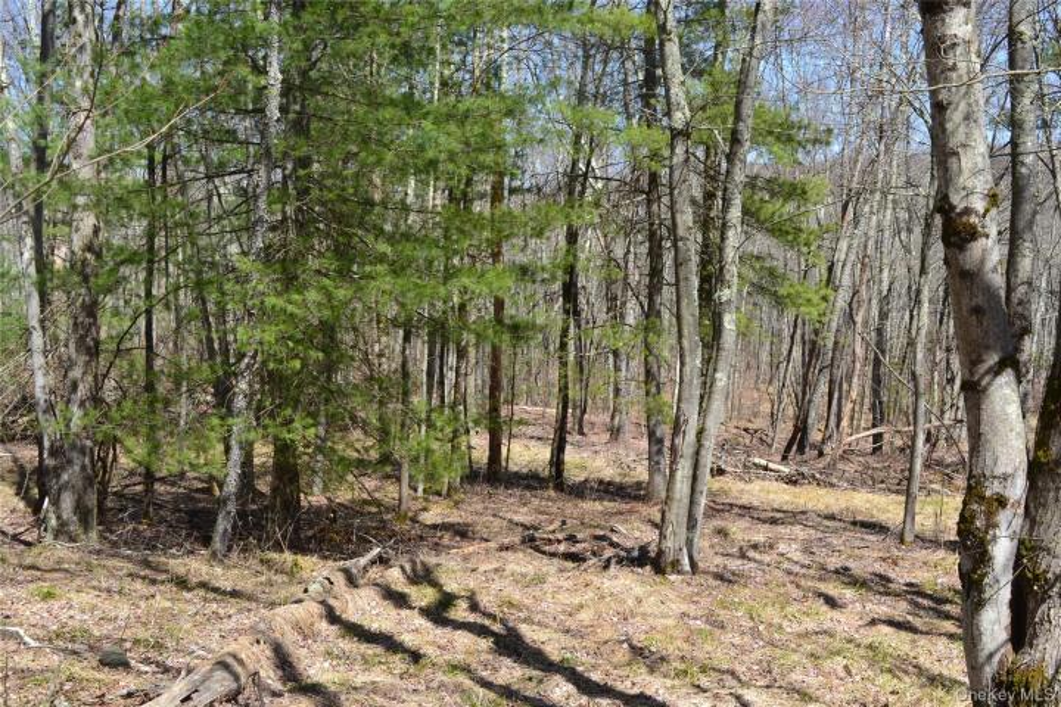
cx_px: 530
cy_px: 354
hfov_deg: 46.4
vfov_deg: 31.9
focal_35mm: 42
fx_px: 1238
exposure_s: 1/200
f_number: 10
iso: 400
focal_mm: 28
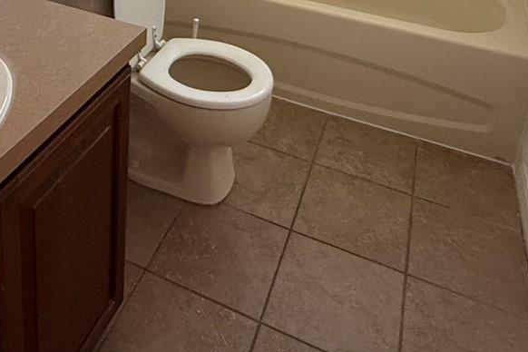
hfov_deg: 47.5
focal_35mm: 40
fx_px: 587
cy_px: -80
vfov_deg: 28.6
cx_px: 167
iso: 400
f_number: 2.2
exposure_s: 1/63
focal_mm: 2.22
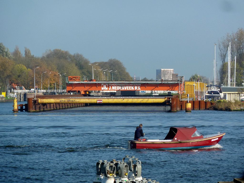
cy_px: 92
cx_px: 122
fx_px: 1586
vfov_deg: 6.6
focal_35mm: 225
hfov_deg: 8.8
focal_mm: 37
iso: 160
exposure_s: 1/640
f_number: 4.6
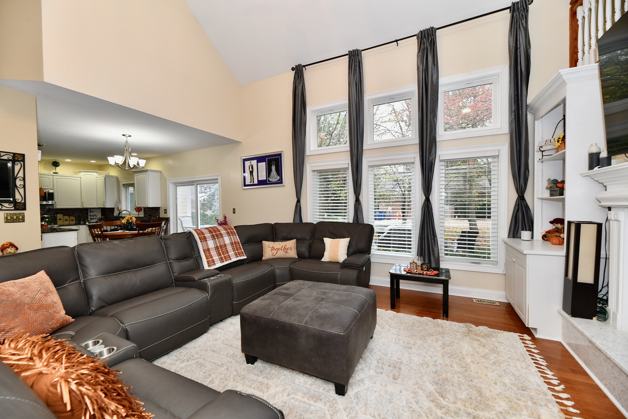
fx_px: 244
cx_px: 314
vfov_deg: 81.2
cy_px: 210
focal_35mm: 14
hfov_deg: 104.3
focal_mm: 14
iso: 640
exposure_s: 1/60
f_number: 6.3
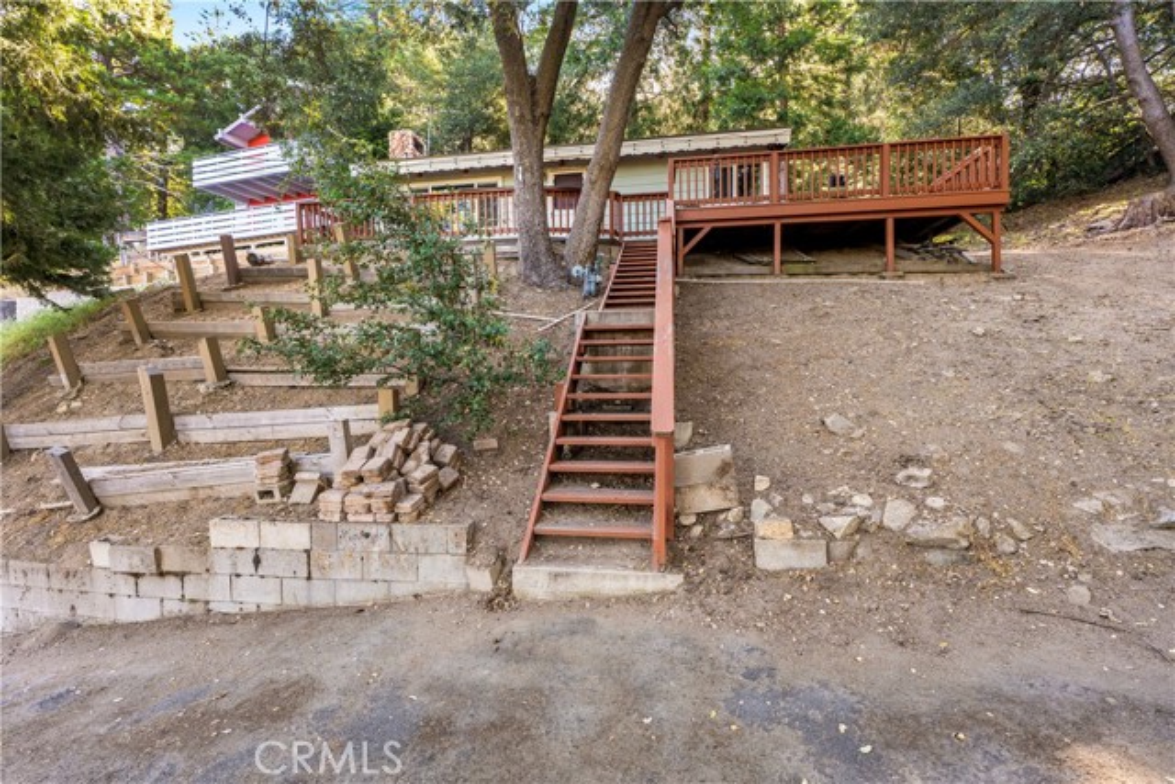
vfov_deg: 73.8
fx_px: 522
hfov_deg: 96.7
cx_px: 588
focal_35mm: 16
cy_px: 392
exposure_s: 1/30
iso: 160
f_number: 5.6
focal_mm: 16
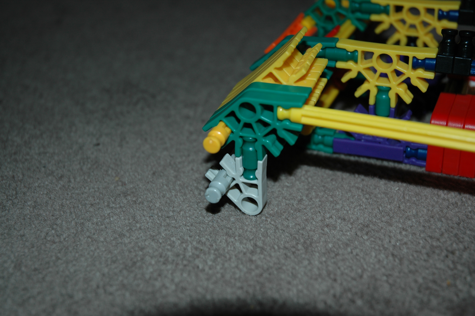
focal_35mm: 66
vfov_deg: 20.6
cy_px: 158
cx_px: 238
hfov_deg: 30.5
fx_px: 870
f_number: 4.5
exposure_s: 1/60
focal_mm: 44
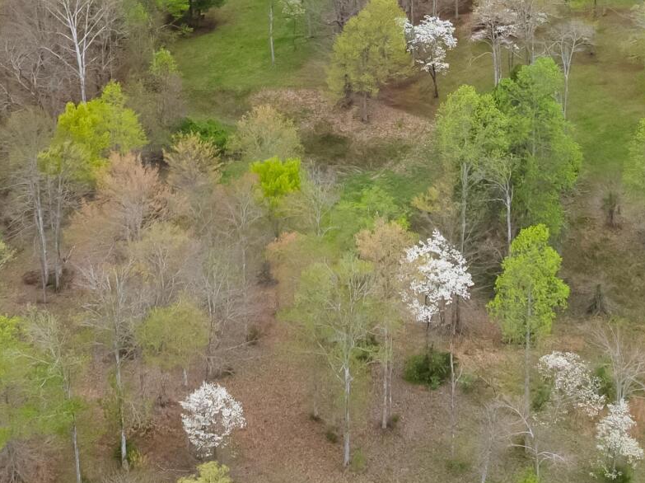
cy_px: 15
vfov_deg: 15.8
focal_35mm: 92
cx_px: 324
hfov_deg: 21.3
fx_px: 1713
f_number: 2.8
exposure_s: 1/60
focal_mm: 12.29
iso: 230
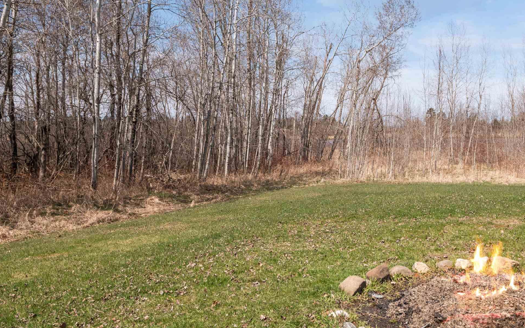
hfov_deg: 49.2
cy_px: 134
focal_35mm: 39
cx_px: 365
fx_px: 558
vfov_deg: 32.7
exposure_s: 1/1600
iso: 400
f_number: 8
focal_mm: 24
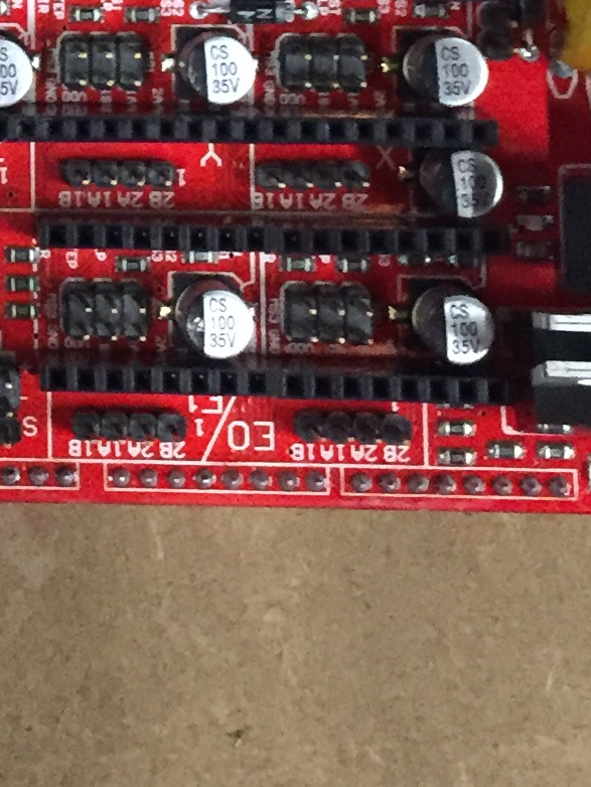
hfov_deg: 11.7
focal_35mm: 121
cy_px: -368
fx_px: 2753
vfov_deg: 15.2
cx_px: -325
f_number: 2.2
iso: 250
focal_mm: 4.15
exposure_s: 1/25
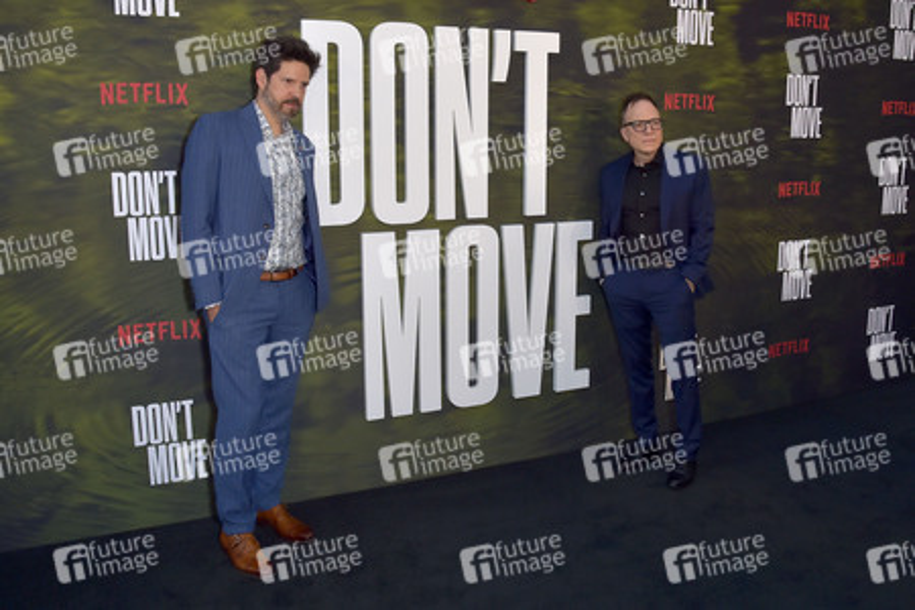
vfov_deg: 53.1
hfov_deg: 73.7
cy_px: 305
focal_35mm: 24
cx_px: 458
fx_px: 610
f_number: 6.3
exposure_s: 1/200
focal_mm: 24
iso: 800
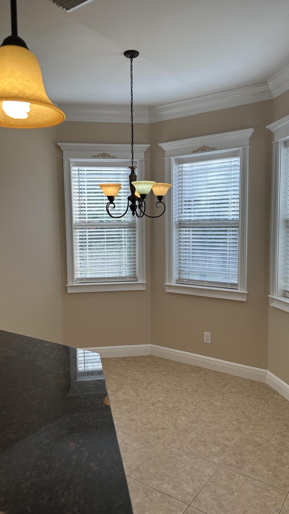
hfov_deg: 42.8
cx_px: 132
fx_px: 368
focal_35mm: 27
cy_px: 258
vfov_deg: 69.9
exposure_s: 1/361
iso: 80
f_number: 1.78
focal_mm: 6.86
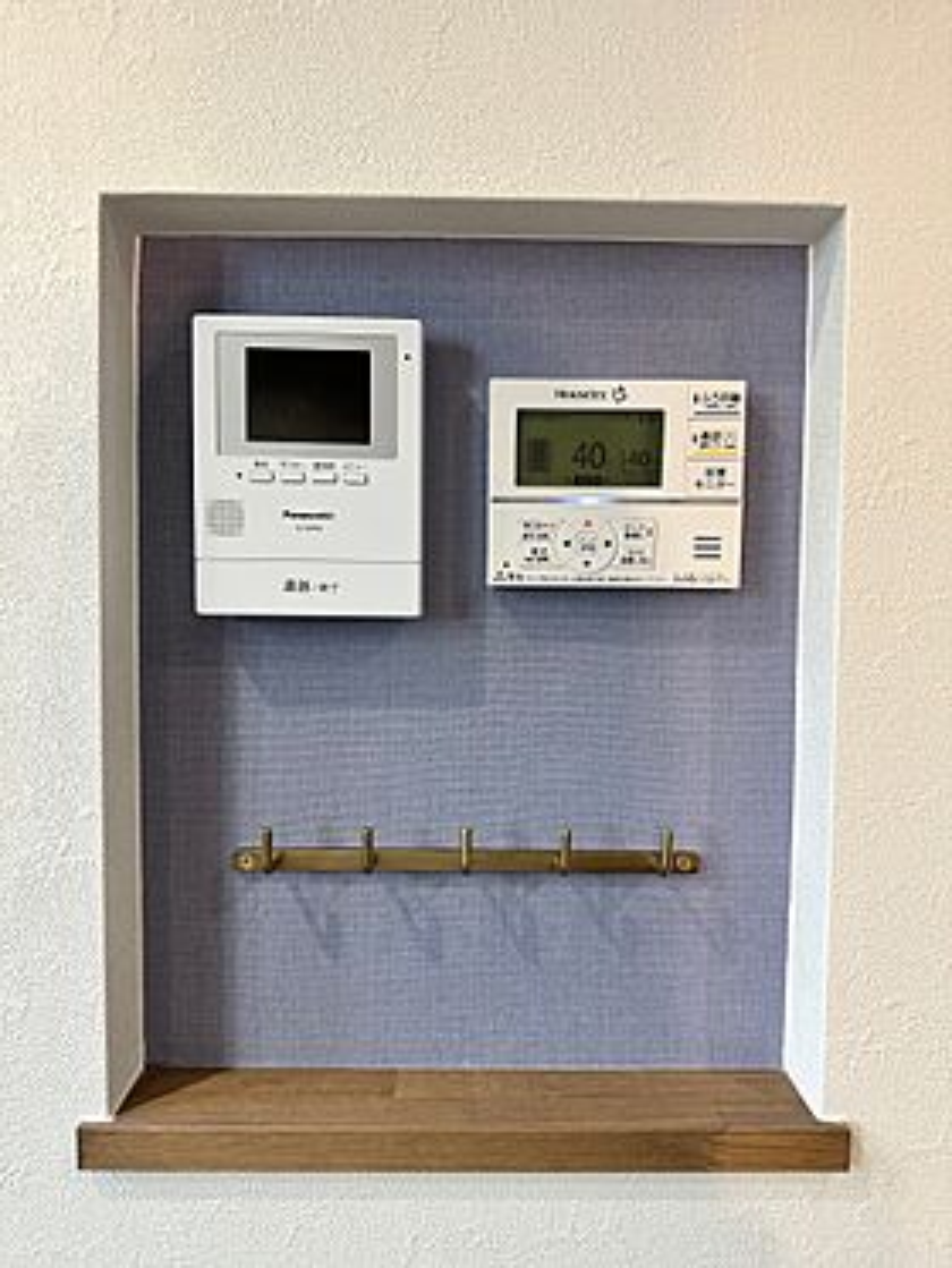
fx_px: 880
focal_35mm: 24
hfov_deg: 56.8
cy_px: 634
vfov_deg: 71.6
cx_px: 476
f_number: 1.78
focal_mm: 6.86
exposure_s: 1/120
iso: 200
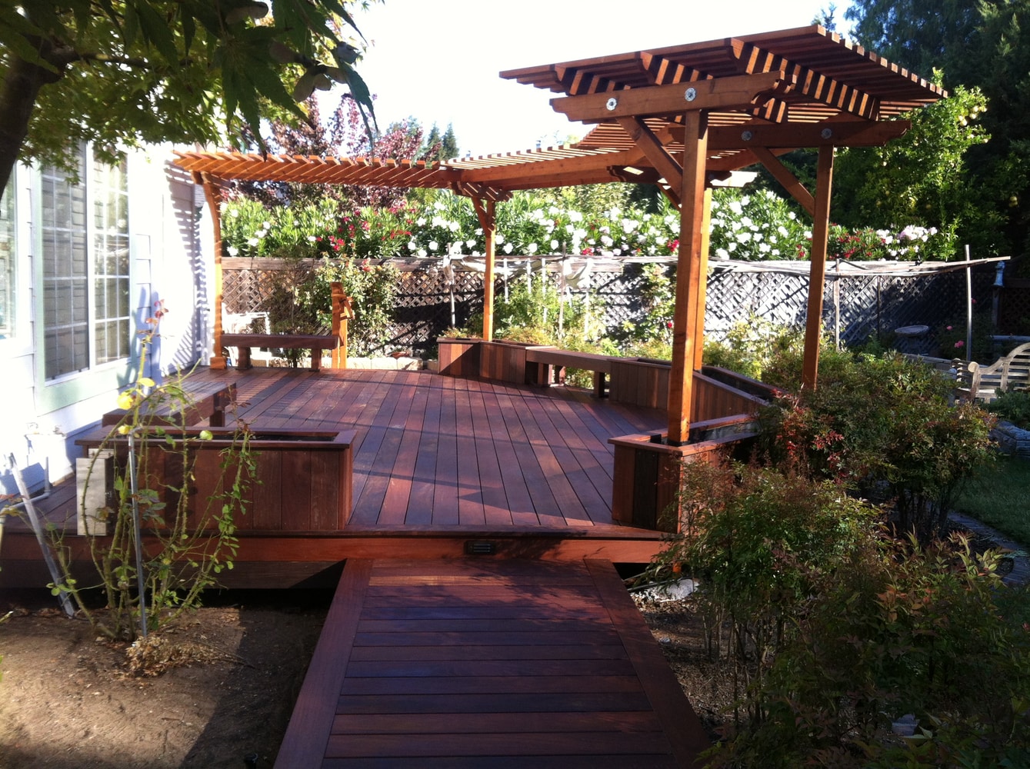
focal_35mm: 35
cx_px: 515
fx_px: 1040
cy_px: 384
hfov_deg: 52.7
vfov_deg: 40.6
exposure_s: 1/251
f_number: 2.8
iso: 80
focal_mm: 3.85
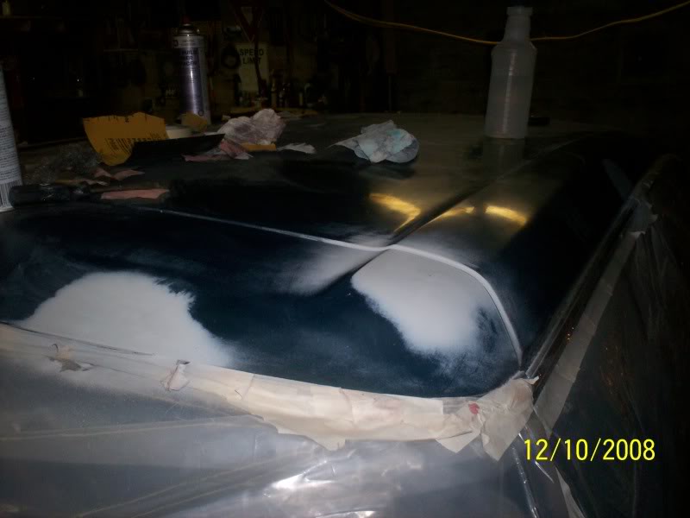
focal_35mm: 36
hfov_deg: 51.4
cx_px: 345
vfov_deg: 39.7
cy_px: 259
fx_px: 718
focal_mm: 6
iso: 140
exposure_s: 1/60
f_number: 4.5
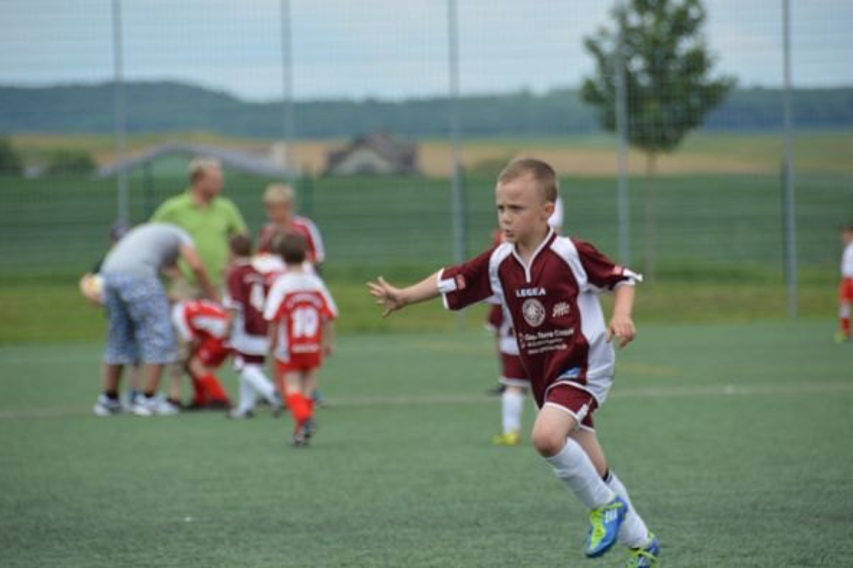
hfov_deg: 6.8
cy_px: 283
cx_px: 425
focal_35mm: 303
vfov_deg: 4.5
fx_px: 7179
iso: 400
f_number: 5.6
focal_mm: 200
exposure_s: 1/1250
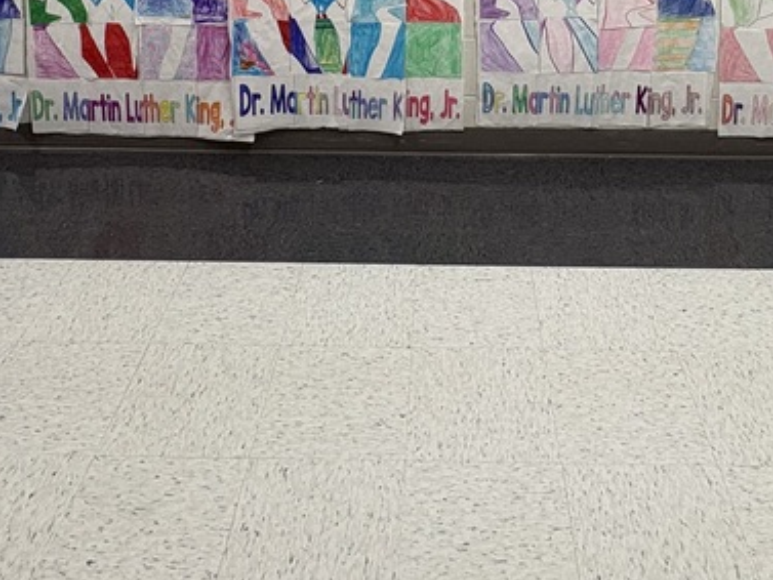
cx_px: 445
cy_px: -141
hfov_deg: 48.8
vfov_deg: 30.9
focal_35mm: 38
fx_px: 849
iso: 160
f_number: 2.2
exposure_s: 1/120
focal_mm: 2.22
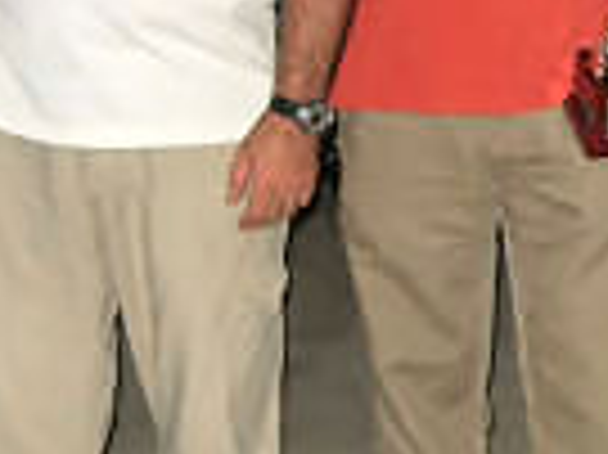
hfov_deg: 11.7
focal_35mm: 166
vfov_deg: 8.9
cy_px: -22
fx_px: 2913
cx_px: 739
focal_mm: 7.8
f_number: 2.8
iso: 65
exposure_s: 1/60.1
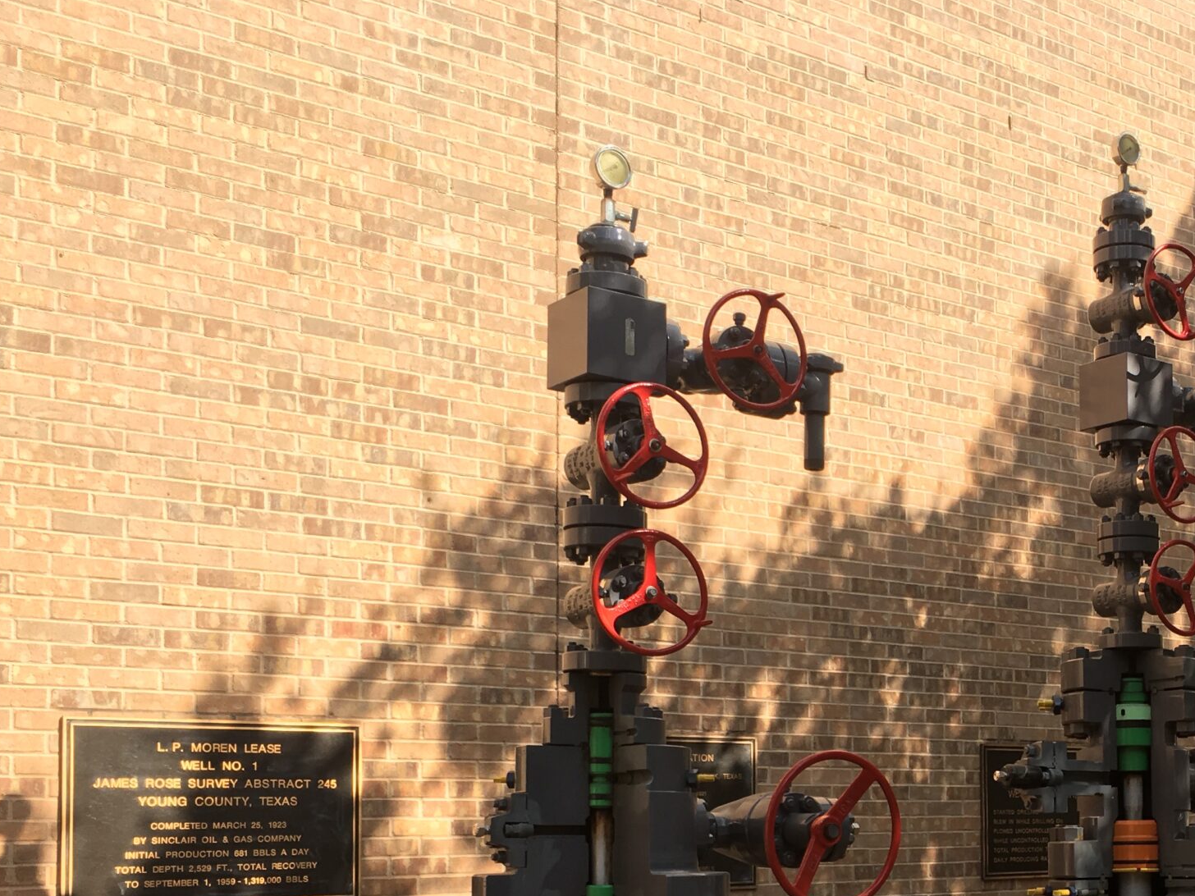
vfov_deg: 27.9
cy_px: 743
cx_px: 999
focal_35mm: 51
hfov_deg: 35.9
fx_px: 1761
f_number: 2.2
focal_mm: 4.15
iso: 25
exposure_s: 1/596
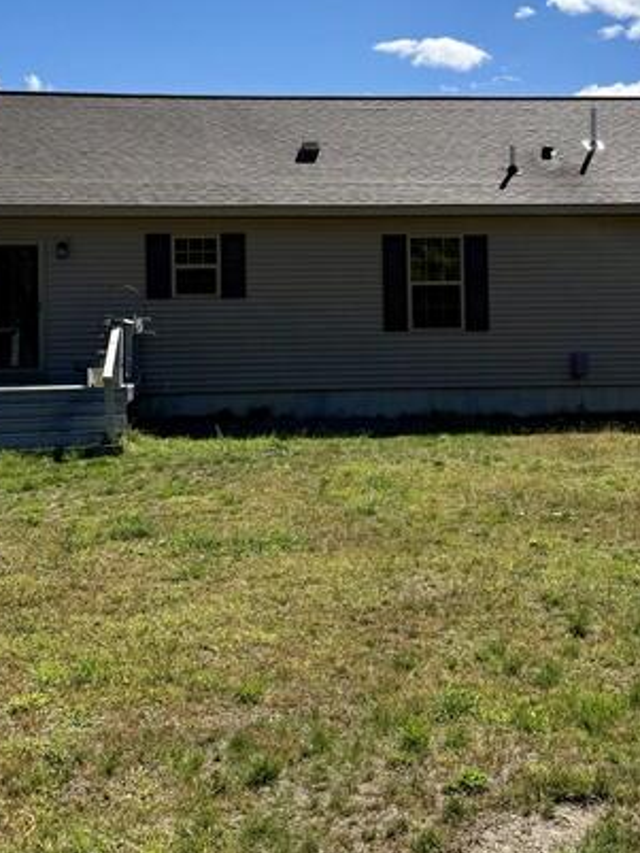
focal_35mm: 46
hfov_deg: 31.5
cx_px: 308
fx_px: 1133
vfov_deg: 40.7
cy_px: 285
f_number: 1.78
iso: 125
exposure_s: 1/7353
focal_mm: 6.76
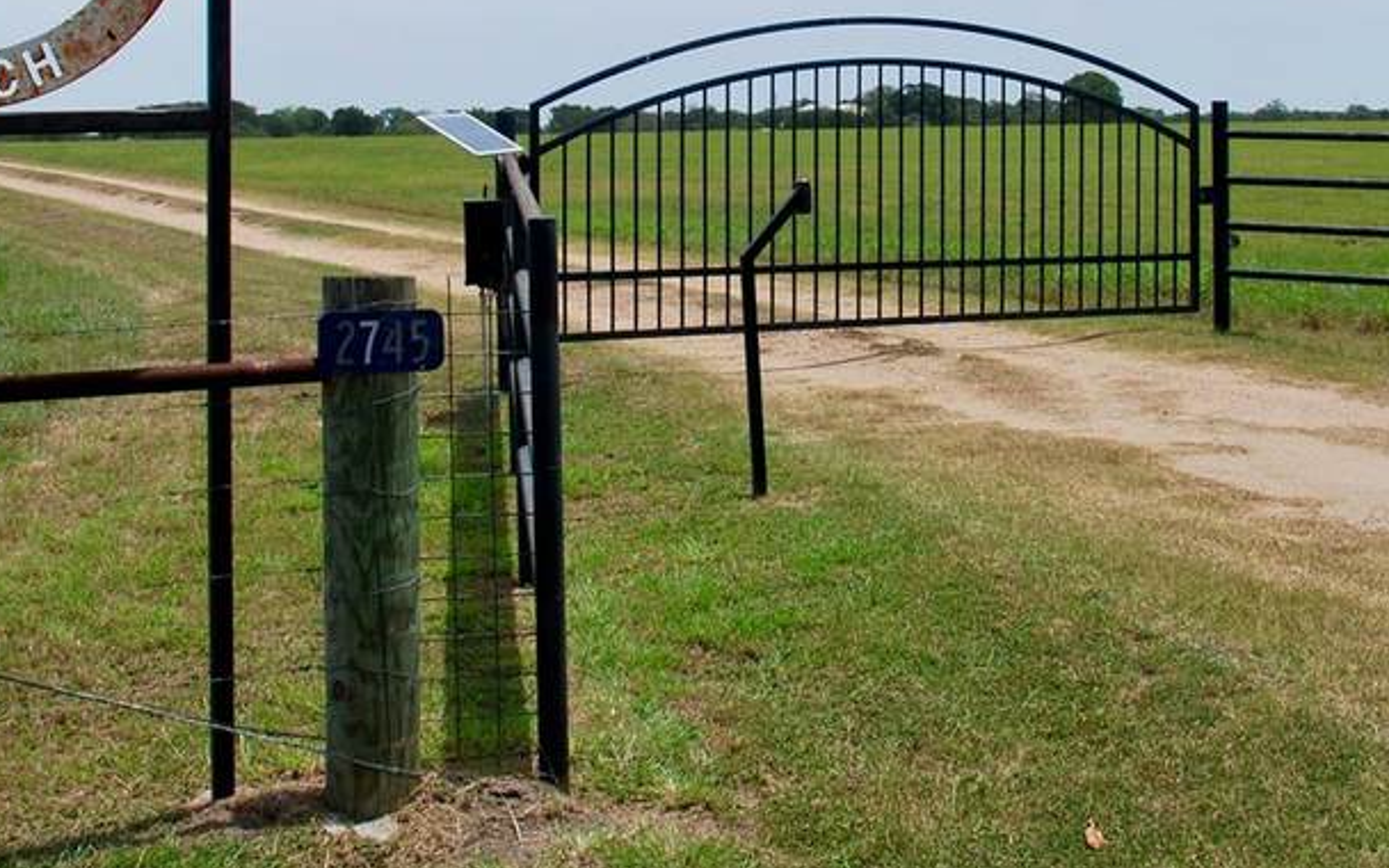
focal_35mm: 58
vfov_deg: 21.4
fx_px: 2196
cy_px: -39
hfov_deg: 35.0
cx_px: 811
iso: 100
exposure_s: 1/250
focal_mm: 18
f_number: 8
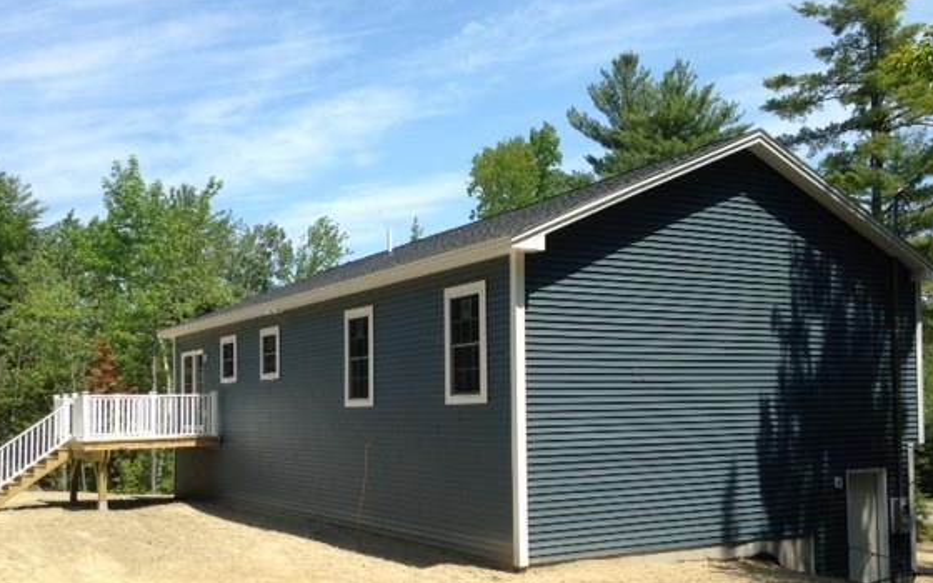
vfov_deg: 31.8
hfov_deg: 49.3
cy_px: 383
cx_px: 445
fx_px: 1017
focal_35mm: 40
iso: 50
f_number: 2.4
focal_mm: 4.12
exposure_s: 1/951
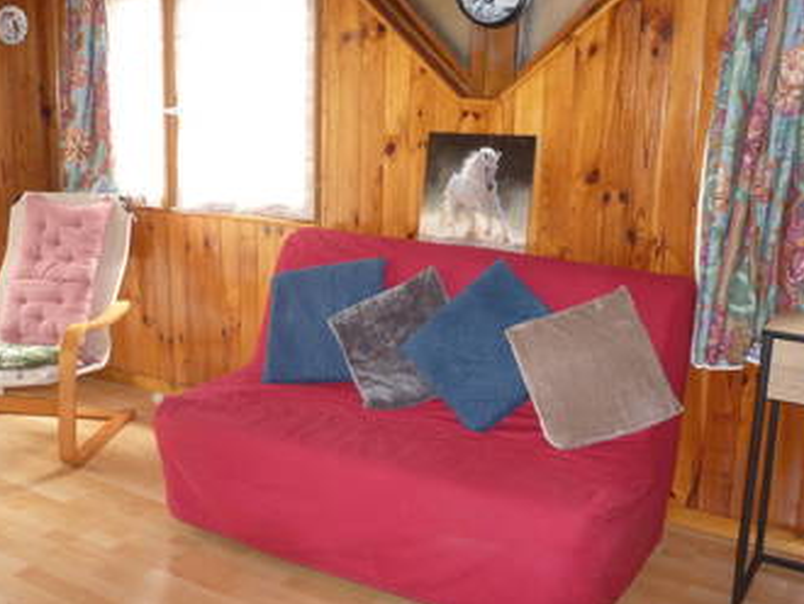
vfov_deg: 39.7
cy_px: 283
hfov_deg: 51.3
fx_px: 837
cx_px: 387
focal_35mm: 36
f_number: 2.8
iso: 320
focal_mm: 5.5
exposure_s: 1/30
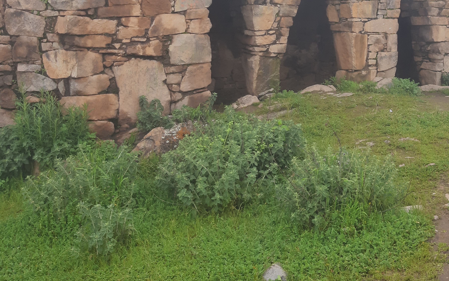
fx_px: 563
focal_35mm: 46
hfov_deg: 42.6
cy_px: 45
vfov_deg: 27.3
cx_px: 315
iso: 40
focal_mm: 3.93
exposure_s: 1/259
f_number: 1.7
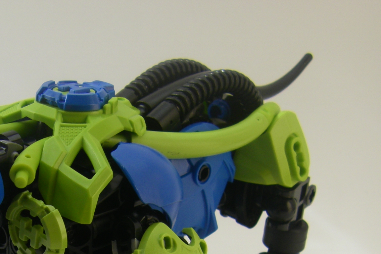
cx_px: 103
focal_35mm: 89
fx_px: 942
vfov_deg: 14.8
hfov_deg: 22.7
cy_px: 315
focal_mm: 6.3
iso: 64
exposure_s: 1/160
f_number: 3.5
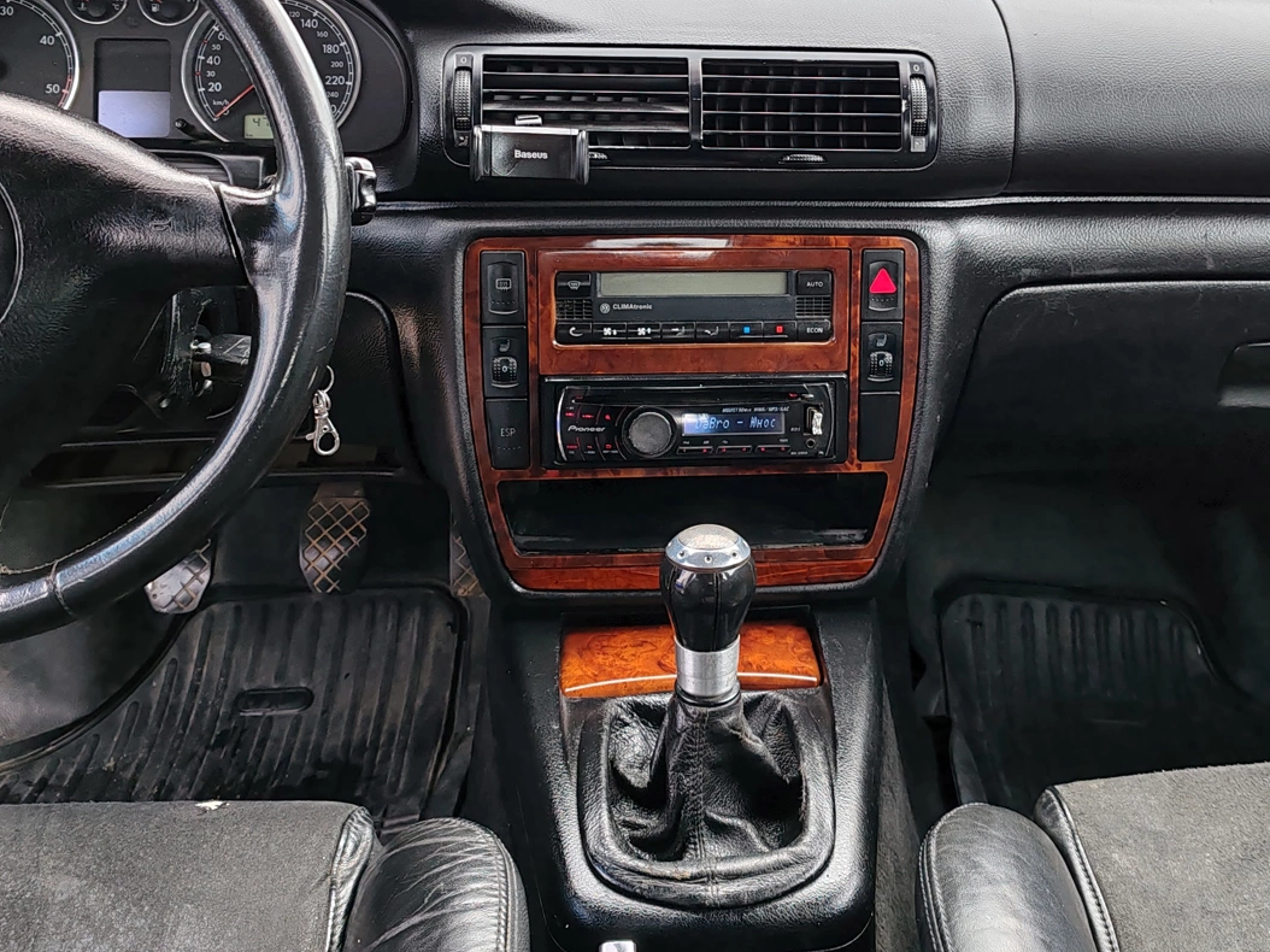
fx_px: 1504
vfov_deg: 34.8
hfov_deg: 45.5
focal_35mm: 41
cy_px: 322
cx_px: 762
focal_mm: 6.12
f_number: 1.9
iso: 80
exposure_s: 1/100
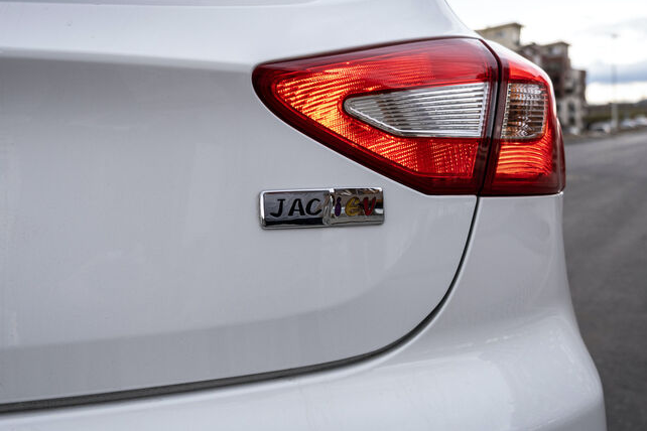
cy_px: 171
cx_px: 304
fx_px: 719
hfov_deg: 48.4
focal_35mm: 40
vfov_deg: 33.3
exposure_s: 1/640
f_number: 3.2
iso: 400
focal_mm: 20.5
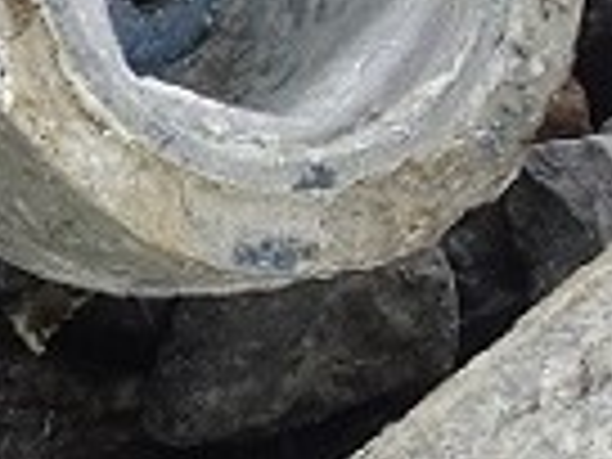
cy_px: 403
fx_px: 3076
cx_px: -670
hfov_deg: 10.3
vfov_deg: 8.5
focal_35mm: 174
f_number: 3.5
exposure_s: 1/60
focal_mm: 4.1
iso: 80
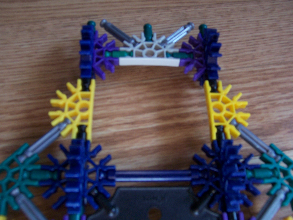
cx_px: 146
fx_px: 279
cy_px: 110
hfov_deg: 55.4
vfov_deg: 42.9
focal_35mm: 33
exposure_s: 1/30
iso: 140
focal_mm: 5.5
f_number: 3.4
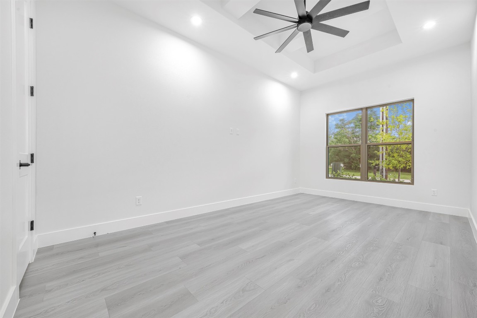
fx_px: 185
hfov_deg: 104.3
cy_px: 159
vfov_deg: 81.2
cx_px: 238
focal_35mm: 14
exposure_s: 1/4
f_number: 11
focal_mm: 14
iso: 250
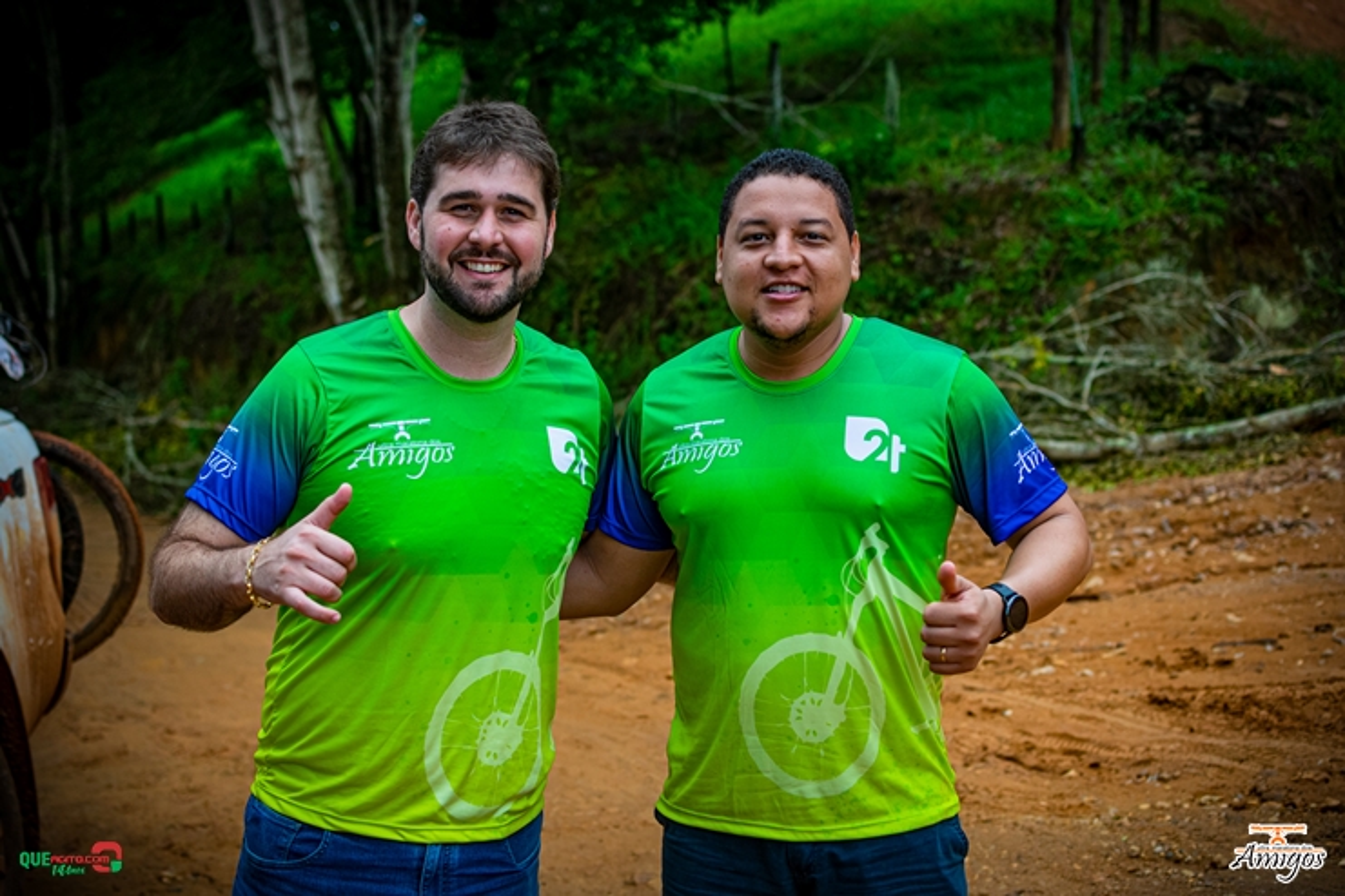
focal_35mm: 52
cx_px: 672
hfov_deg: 37.9
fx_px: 1961
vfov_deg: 25.8
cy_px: 448
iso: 250
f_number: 3.2
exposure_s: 1/2000
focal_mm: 35
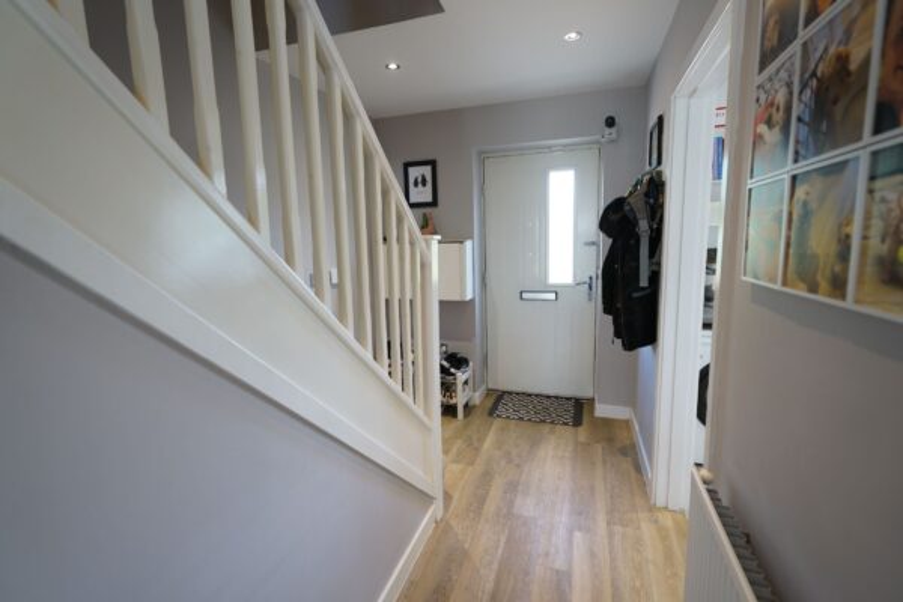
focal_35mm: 16
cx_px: 452
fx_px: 401
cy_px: 301
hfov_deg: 96.7
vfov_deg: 73.7
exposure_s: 1/25
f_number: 4
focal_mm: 16
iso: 400
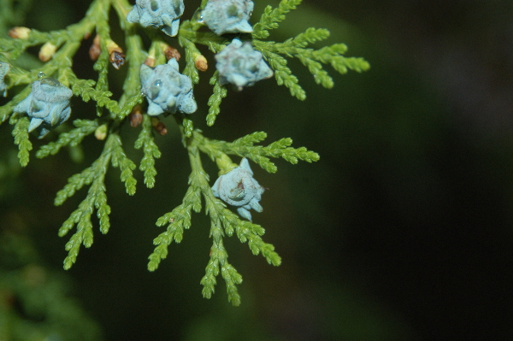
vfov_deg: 11.4
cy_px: 170
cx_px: 256
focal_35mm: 120
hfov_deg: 17.1
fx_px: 1709
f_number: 4.5
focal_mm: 80
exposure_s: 1/60
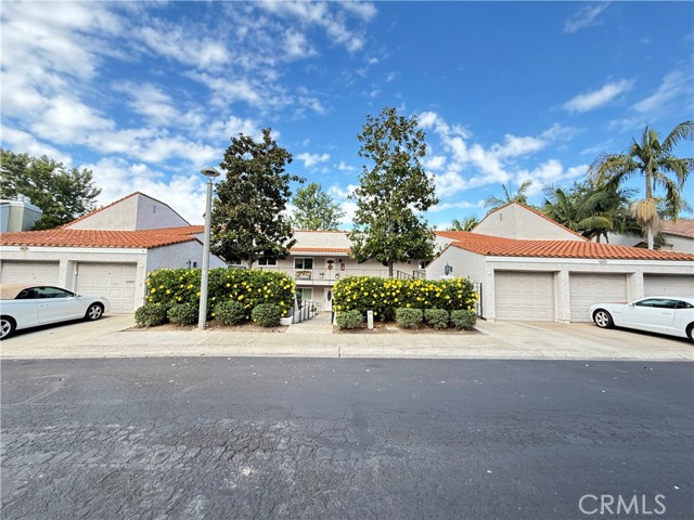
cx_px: 347
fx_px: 281
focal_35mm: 14
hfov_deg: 102.1
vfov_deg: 85.7
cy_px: 260
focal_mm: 2.22
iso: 64
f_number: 2.2
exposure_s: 1/206
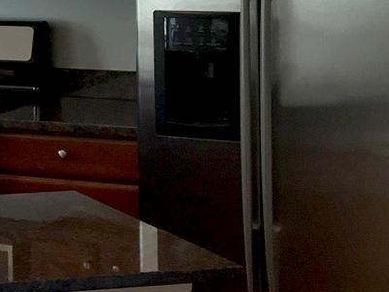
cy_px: 30
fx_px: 1674
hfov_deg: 11.8
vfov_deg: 9.9
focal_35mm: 149
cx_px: -407
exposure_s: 1/60
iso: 40
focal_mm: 4.15
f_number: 2.2
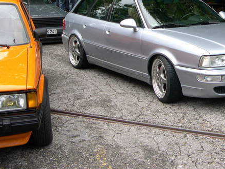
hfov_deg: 27.9
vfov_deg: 20.9
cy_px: 23
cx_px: 156
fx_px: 448
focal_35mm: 69
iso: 100
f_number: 2.8
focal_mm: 8
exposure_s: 1/514
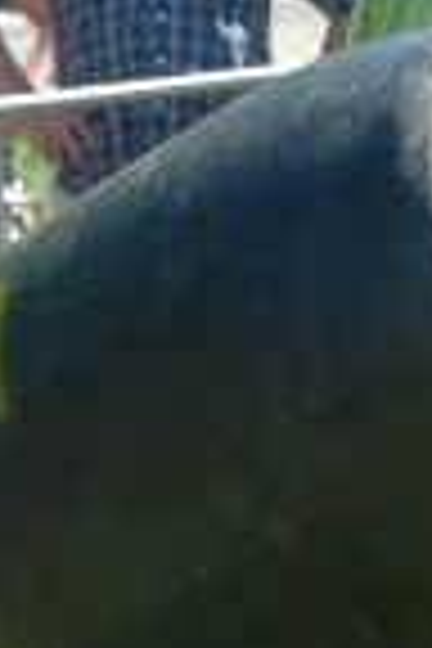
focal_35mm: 327
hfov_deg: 4.2
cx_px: 410
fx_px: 5886
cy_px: -81
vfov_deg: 6.3
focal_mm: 70
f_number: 4.5
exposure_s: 1/1000
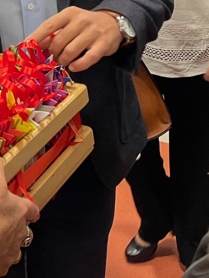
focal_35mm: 74
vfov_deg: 23.2
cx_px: -28
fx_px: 596
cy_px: -89
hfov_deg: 19.0
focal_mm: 5.1
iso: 250
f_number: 1.6
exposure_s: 1/50
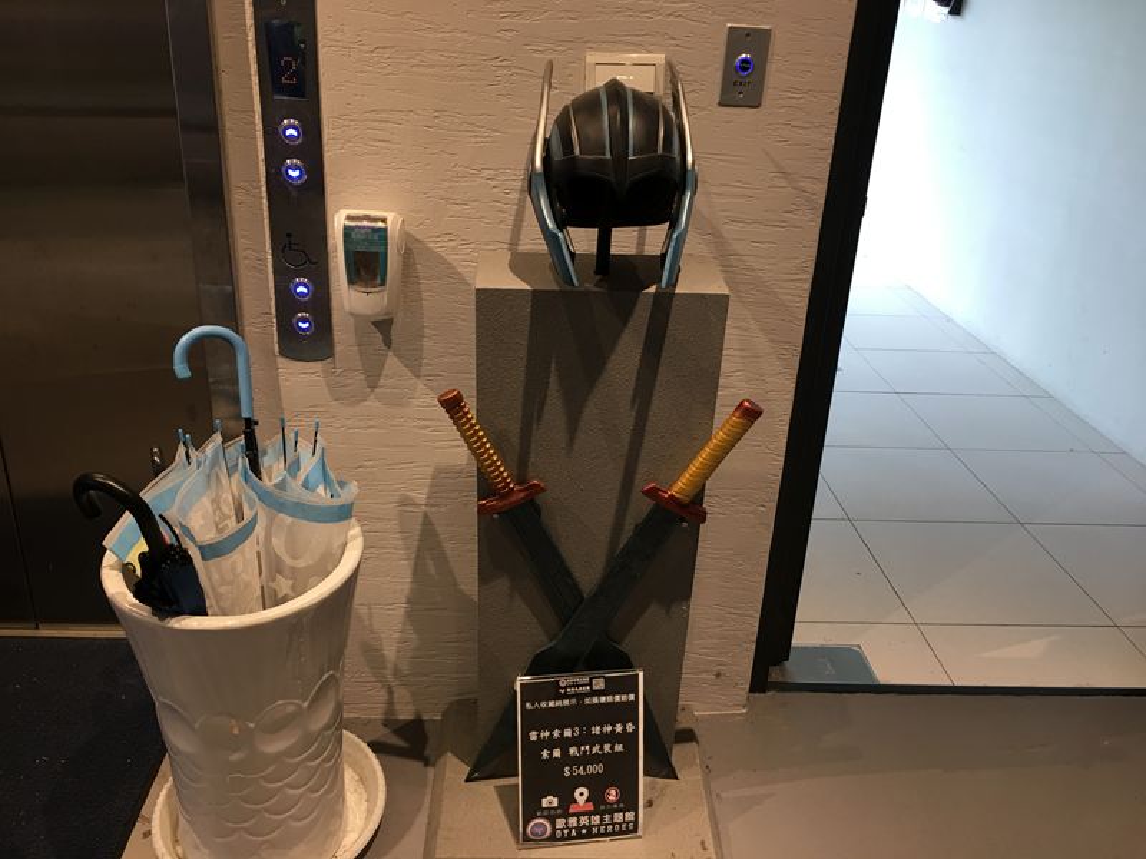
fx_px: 960
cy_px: 430
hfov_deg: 61.7
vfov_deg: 48.2
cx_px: 573
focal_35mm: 29
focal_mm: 4.15
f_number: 2.2
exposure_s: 1/15
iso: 32
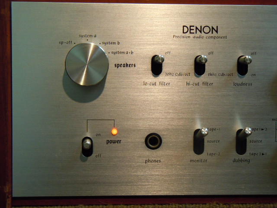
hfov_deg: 28.6
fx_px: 544
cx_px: 138
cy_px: 104
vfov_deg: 21.6
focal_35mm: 68
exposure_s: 1/30
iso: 400
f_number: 4.1
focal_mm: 12.2
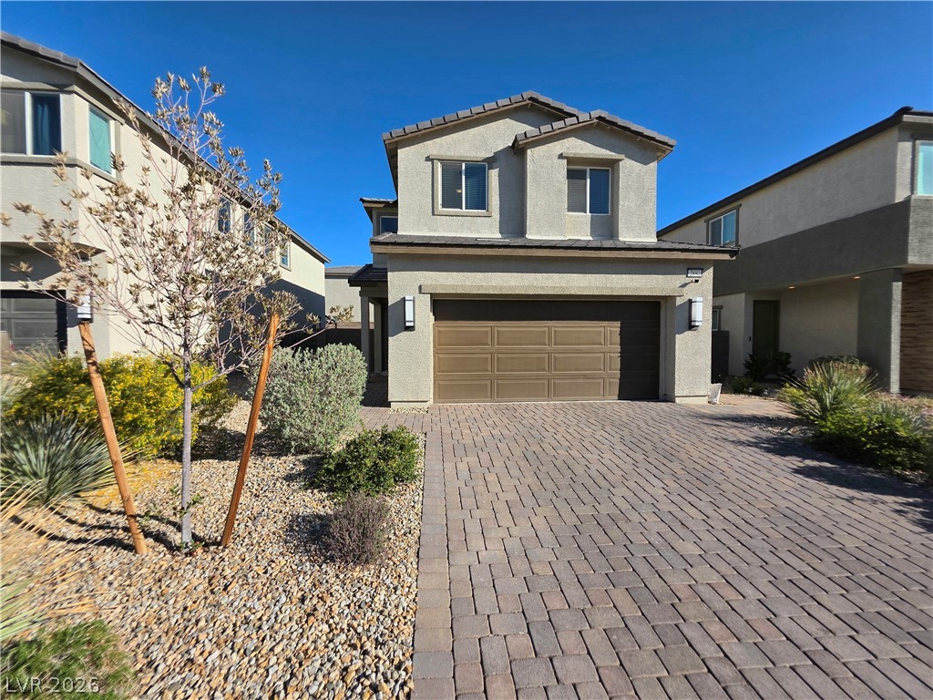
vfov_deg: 89.9
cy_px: 350
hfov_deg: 106.2
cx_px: 466
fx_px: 350
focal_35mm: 13
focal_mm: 2.2
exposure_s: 1/2500
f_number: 1.9
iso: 40
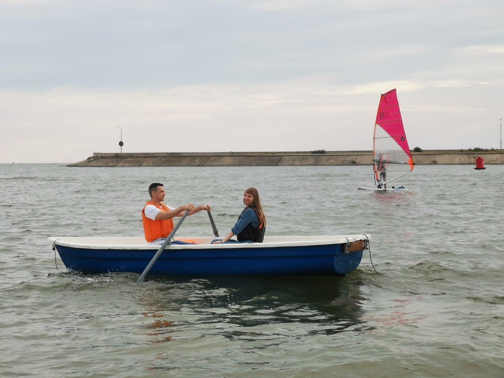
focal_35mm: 78
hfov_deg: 25.0
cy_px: 189
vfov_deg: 18.9
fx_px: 1136
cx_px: 252
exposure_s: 1/259
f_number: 2.4
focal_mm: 7.48
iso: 50
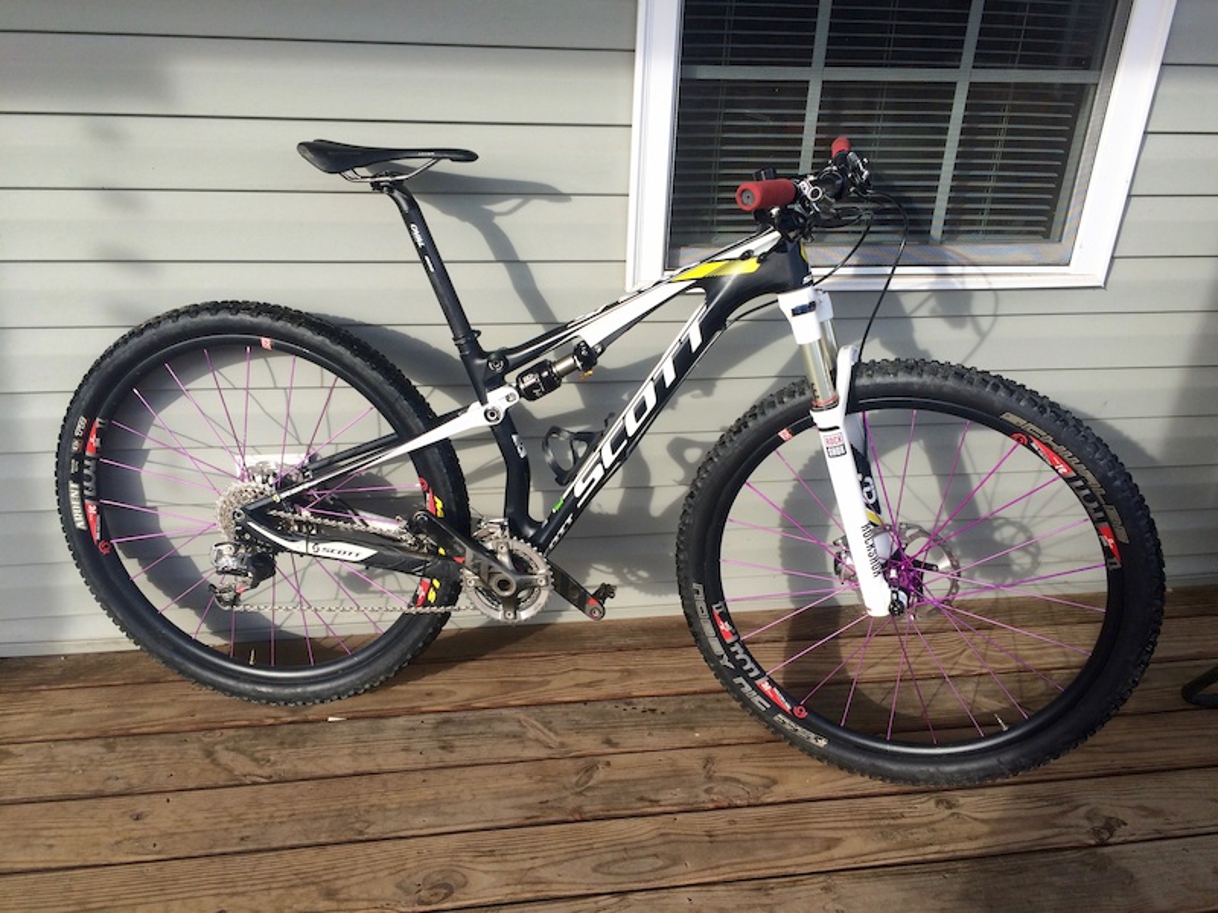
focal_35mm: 29
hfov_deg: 61.7
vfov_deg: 48.2
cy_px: 456
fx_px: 1020
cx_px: 609
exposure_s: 1/446
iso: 32
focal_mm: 4.15
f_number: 2.2
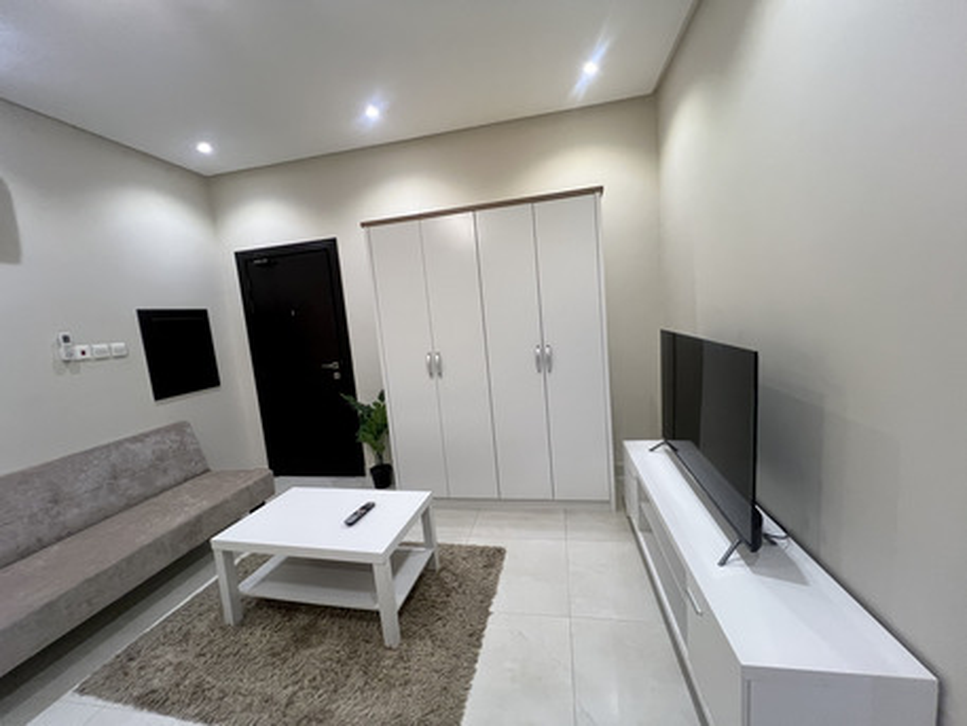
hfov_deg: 106.2
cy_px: 363
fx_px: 363
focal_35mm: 13
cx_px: 484
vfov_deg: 89.9
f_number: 1.8
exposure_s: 1/50
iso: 160
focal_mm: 1.57
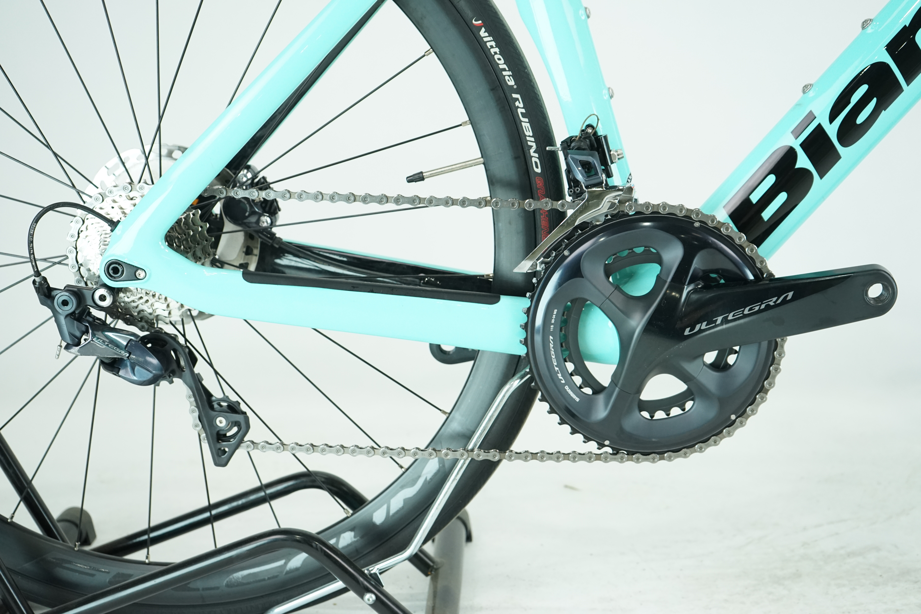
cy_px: 307
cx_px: 460
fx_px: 1126
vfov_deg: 30.5
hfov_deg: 44.5
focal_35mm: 44
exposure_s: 1/200
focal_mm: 44
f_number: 5.6
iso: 1600
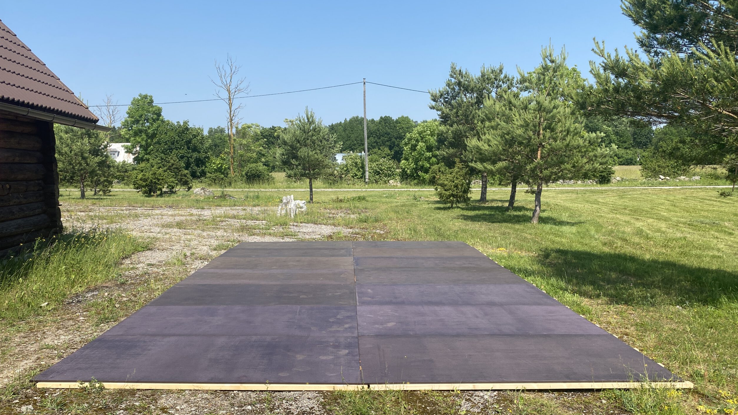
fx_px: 568
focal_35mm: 29
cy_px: 250
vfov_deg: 40.0
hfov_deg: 66.1
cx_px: 363
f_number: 1.8
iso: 32
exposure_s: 1/2358
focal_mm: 4.25
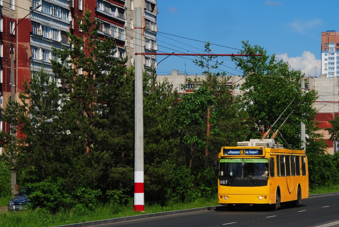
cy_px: 106
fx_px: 1282
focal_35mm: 136
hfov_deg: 15.0
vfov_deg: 10.1
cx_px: 207
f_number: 18
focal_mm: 70
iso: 100
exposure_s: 1/125
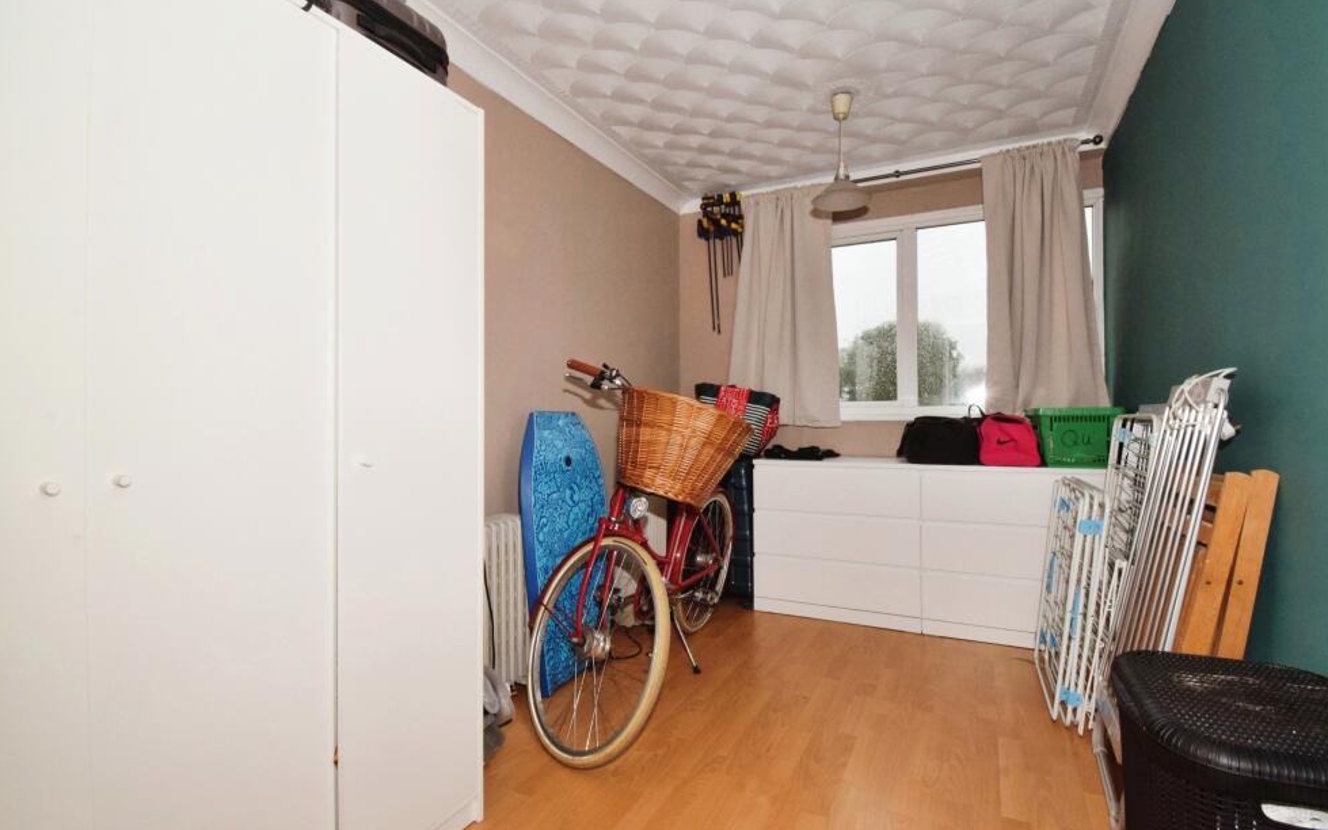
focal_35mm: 16
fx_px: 579
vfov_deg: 71.3
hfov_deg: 97.8
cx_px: 670
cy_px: 405
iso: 1000
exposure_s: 1/60
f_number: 16
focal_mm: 10
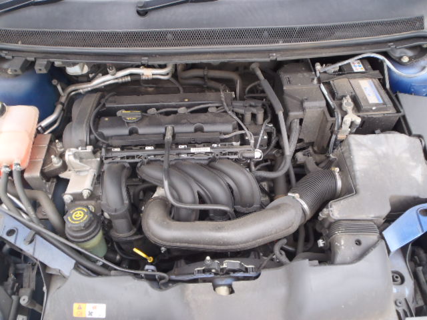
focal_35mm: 28
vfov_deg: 49.7
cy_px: 160
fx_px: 345
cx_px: 214
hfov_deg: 63.4
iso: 160
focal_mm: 5
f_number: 3.5
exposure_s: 1/30
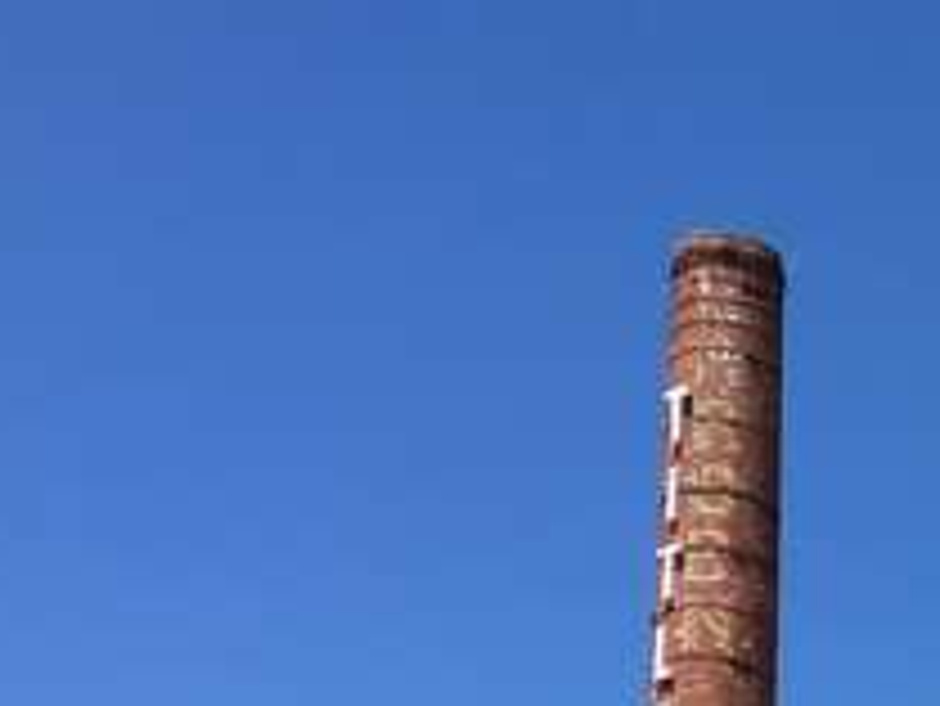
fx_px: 3016
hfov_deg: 15.7
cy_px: 1241
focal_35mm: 111
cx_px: 1556
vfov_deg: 12.3
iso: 25
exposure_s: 1/1241
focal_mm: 4.15
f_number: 2.2
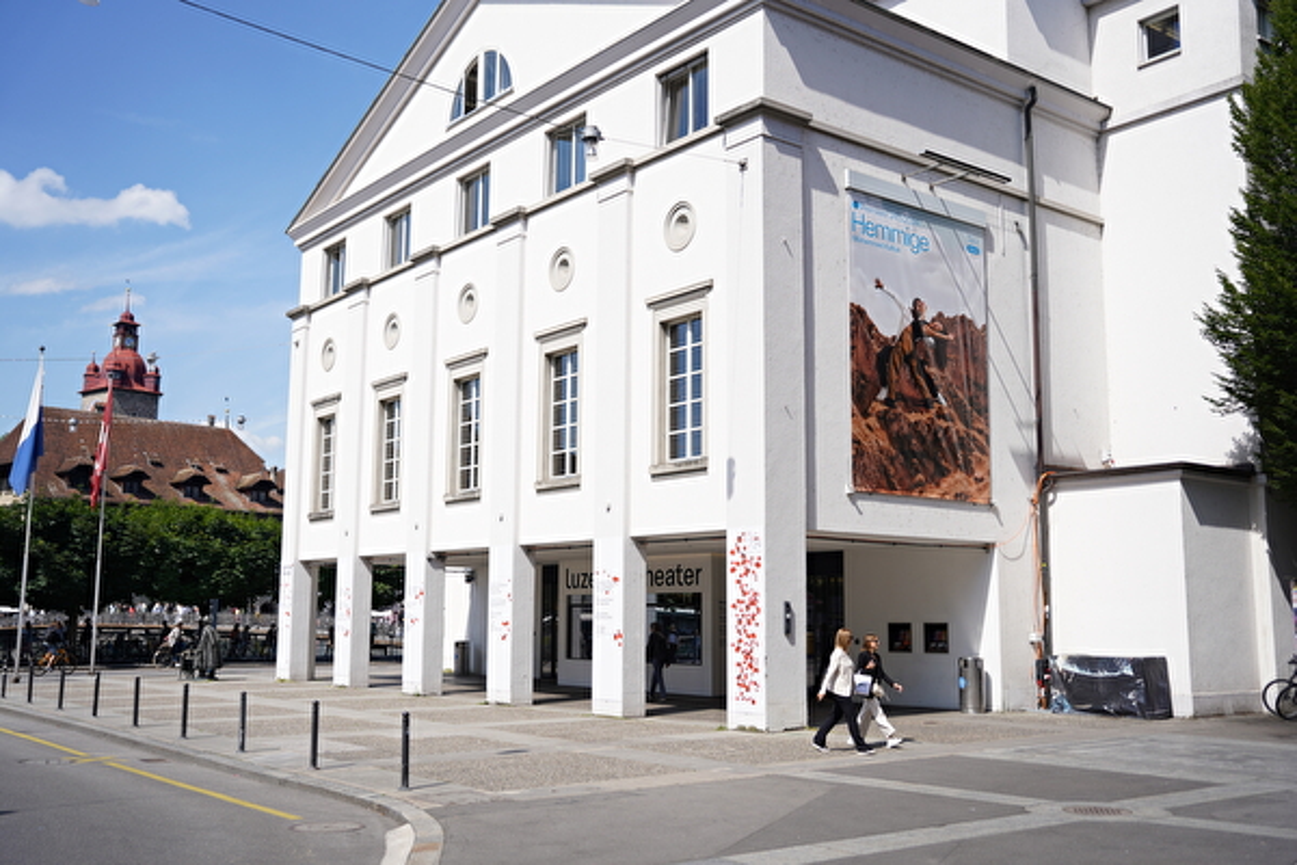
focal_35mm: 36
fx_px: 1282
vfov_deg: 37.3
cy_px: 432
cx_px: 648
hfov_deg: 53.6
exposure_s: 1/1600
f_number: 2.8
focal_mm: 35.6
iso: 100
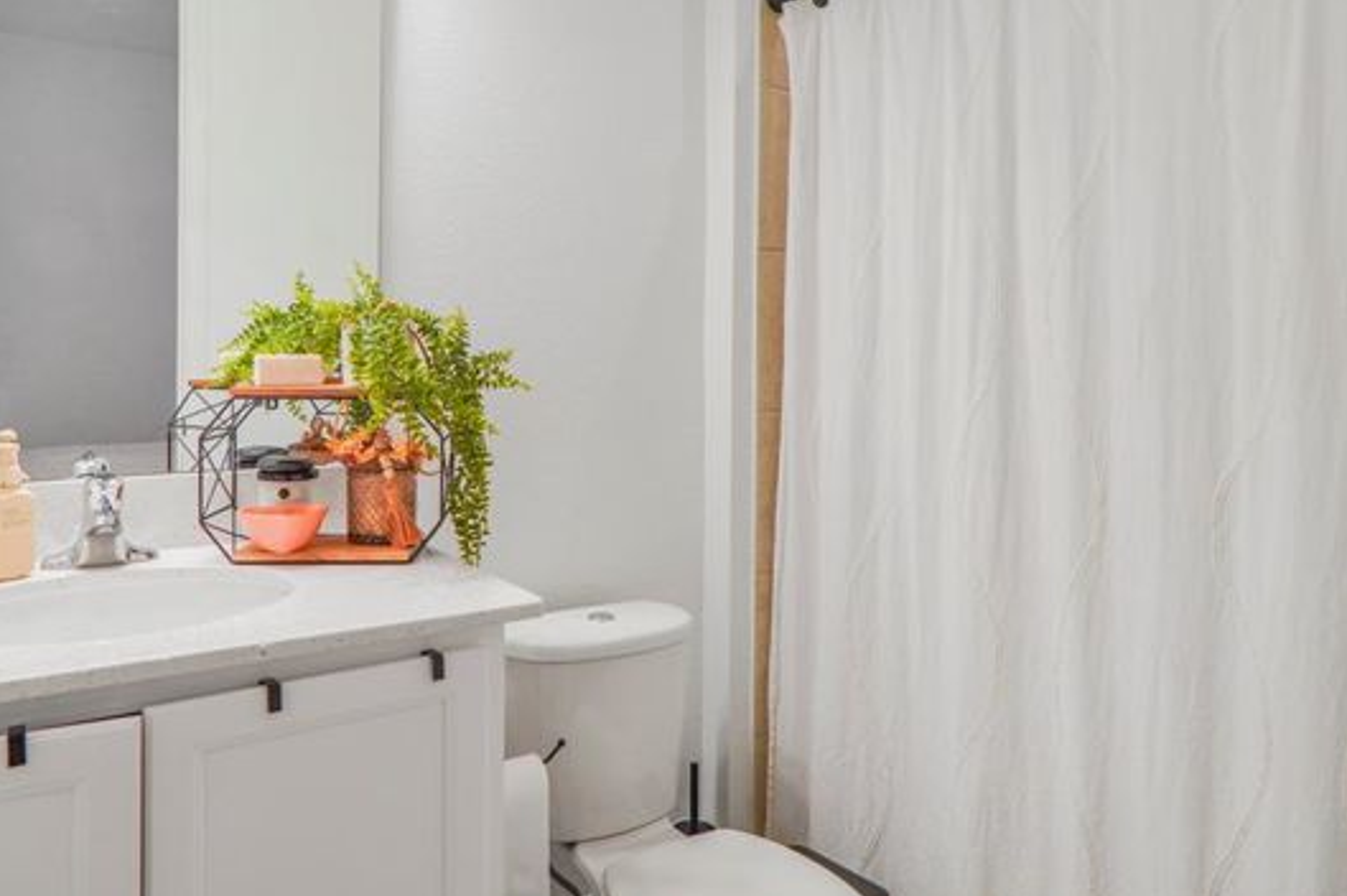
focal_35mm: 24
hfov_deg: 73.6
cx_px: 602
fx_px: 897
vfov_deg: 52.6
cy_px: 345
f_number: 2.5
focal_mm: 12
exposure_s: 1/50
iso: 100
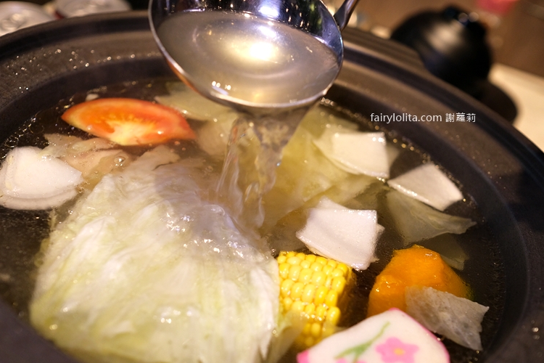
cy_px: 209
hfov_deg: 46.3
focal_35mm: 42
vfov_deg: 31.8
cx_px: 247
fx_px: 635
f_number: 2.8
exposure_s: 1/200
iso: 1000
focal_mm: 23
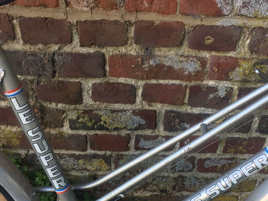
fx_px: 387
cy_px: 162
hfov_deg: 38.1
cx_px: 150
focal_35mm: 50
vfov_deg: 28.5
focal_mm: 4.15
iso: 50
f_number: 2.2
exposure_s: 1/100
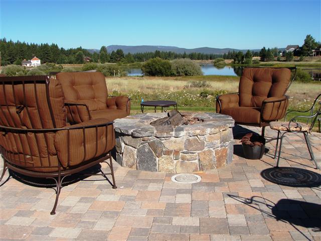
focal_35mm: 38
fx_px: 352
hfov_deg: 49.0
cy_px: 120
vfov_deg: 37.7
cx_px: 160
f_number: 4.5
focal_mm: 6.7
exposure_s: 1/800
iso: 80
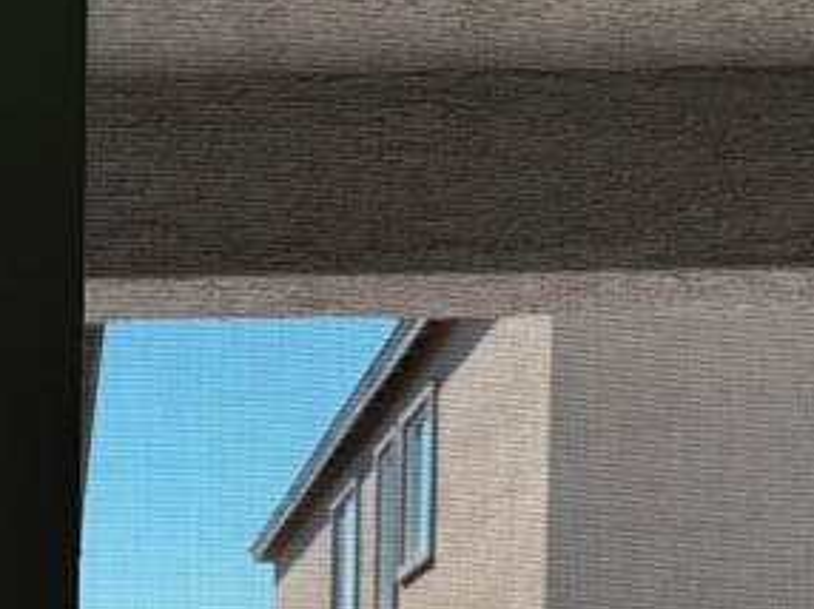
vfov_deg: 15.8
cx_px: -51
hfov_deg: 21.7
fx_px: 2021
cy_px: 894
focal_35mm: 86
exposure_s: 1/1172
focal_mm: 6.76
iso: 80
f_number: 1.78
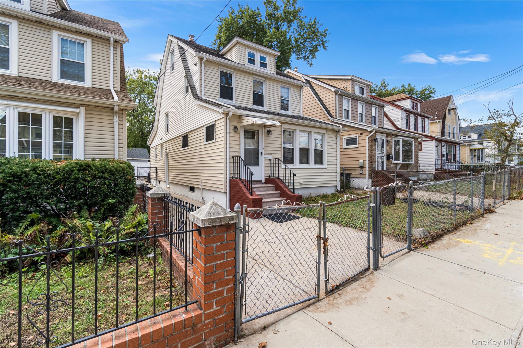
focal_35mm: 15
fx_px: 218
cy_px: 174
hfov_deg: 100.4
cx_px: 262
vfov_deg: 77.3
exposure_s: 1/1000
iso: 100
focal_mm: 10
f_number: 8
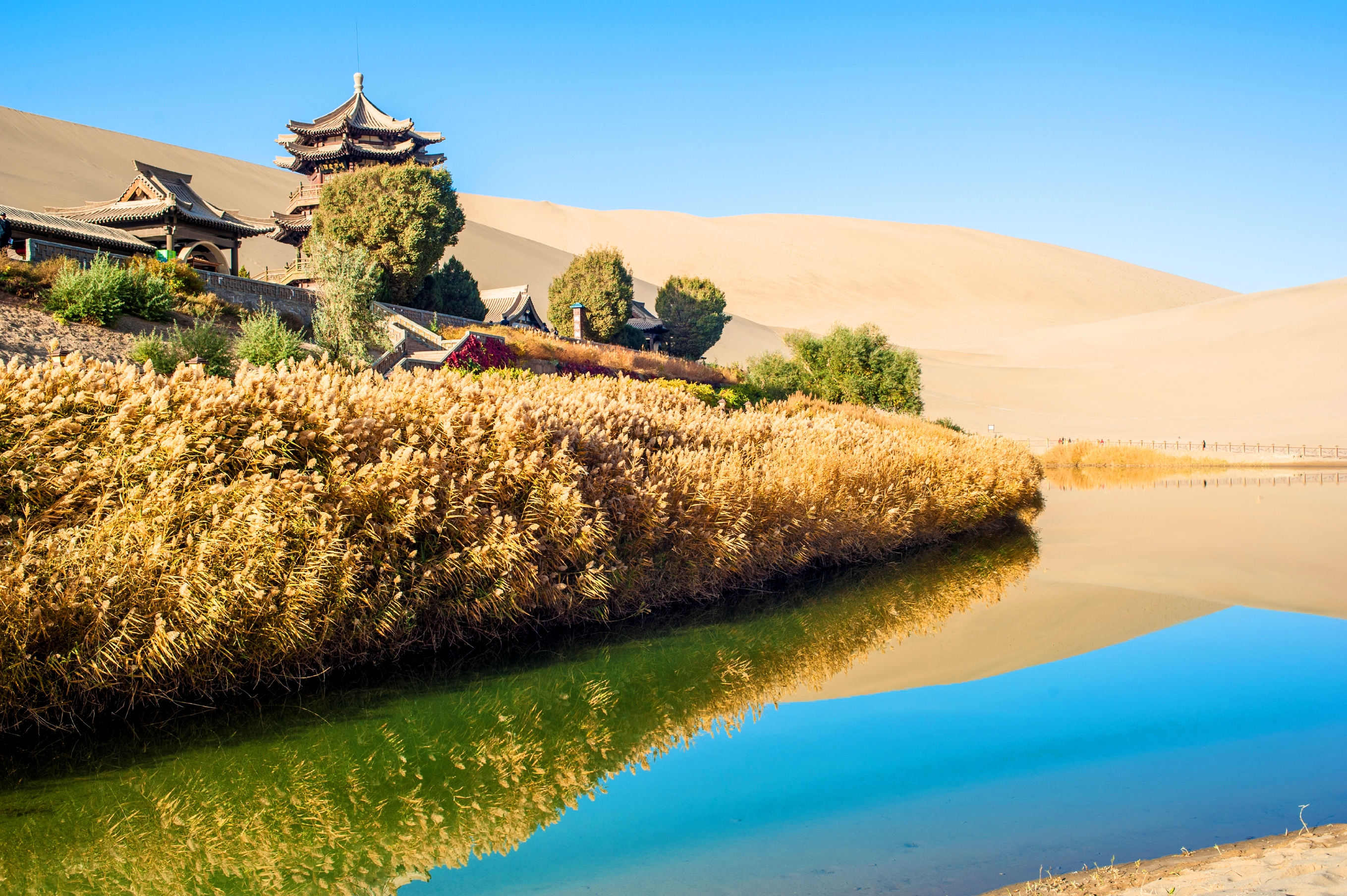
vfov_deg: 37.8
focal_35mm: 35
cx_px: 674
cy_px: 448
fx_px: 1309
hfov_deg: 54.5
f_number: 8
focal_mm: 35
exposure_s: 1/350
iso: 200
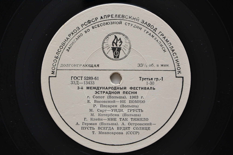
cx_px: 116
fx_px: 679
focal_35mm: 105
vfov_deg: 13.0
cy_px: 78
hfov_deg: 19.5
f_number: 7.1
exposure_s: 1/200
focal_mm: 70
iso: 800
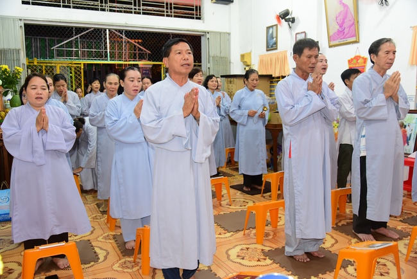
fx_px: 359
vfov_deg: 42.4
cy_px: 140
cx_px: 208
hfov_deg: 60.3
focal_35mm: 31
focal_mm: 31
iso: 1000
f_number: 4.5
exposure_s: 1/40
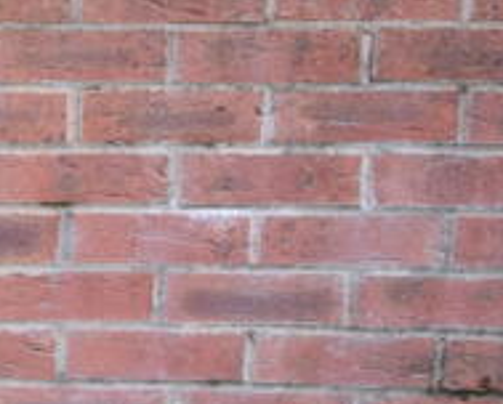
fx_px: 2044
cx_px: -727
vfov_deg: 11.3
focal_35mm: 137
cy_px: 267
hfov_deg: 11.5
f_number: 5.6
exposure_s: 1/125
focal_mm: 18
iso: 560
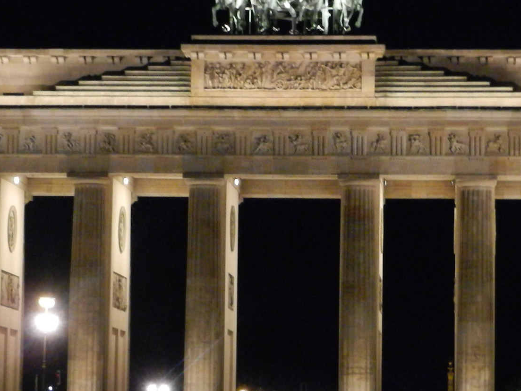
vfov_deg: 10.0
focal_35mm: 148
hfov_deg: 13.3
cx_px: 286
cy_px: 183
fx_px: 2227
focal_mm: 12.3
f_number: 4.6
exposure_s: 1/15
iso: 400
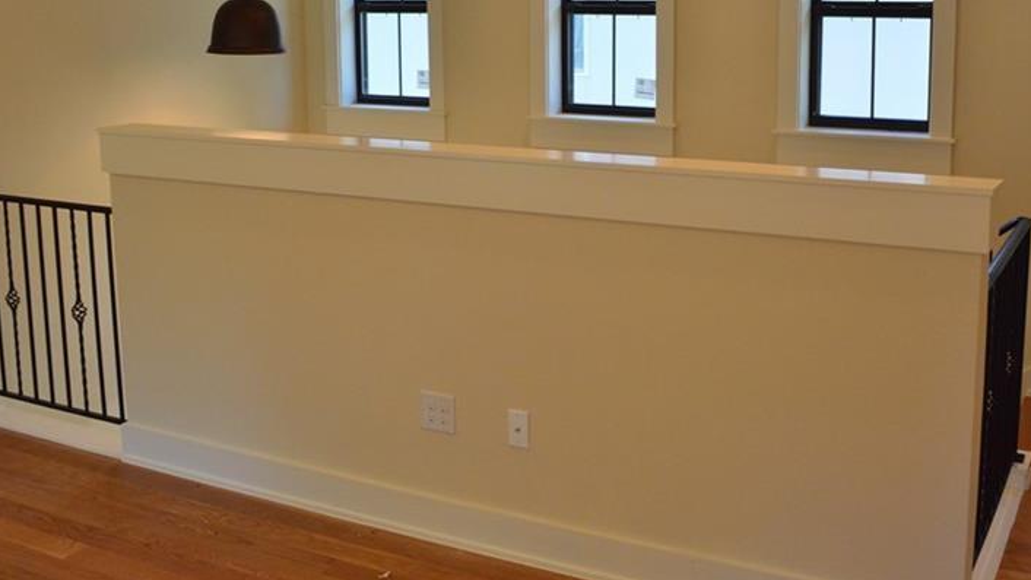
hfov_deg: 49.2
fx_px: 1121
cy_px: 145
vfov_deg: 28.6
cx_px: 596
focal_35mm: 41
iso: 800
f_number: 7.1
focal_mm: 18
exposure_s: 1/60
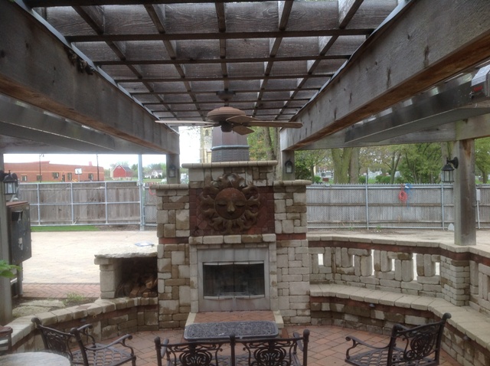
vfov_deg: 40.6
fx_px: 495
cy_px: 183
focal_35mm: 35
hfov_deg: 52.7
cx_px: 245
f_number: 2.4
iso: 50
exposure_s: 1/221
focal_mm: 4.28
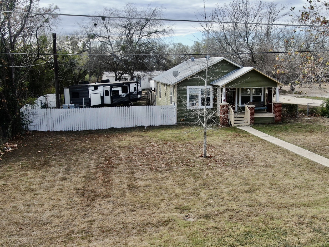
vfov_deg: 37.7
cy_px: 118
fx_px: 361
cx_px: 188
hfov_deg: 48.8
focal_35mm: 38
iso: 100
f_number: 3.2
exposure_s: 1/500
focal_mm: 5.69
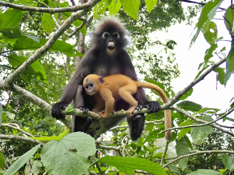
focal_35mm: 67
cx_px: 117
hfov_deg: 29.0
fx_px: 453
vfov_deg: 21.9
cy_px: 88
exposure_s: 1/160
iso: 100
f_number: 3.8
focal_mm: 11.88
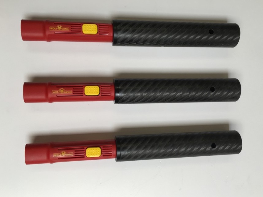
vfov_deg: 41.8
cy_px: 99
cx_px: 146
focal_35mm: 34
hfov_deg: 53.8
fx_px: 258
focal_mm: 4.15
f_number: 2.2
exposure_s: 1/100
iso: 40
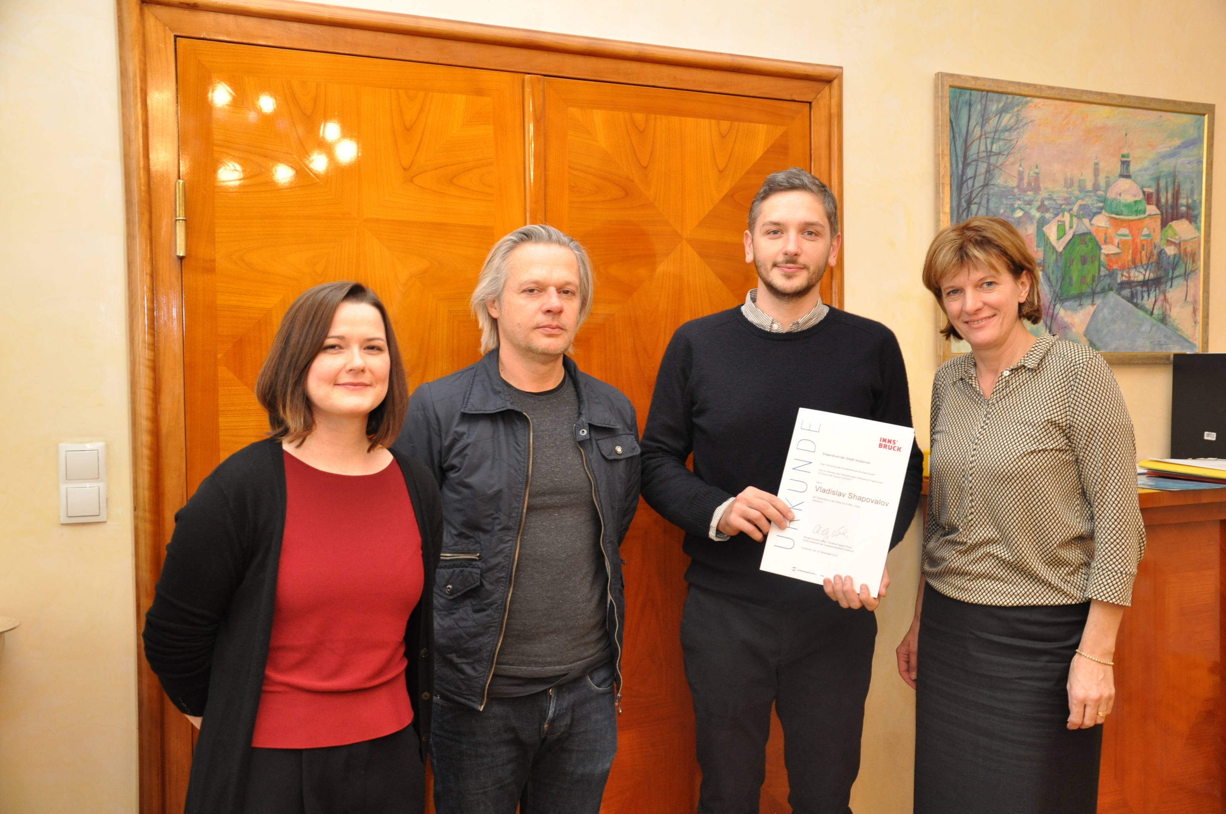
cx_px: 613
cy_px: 407
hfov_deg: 53.2
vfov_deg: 36.8
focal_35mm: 36
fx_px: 1224
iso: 800
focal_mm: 24
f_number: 4
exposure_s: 1/60
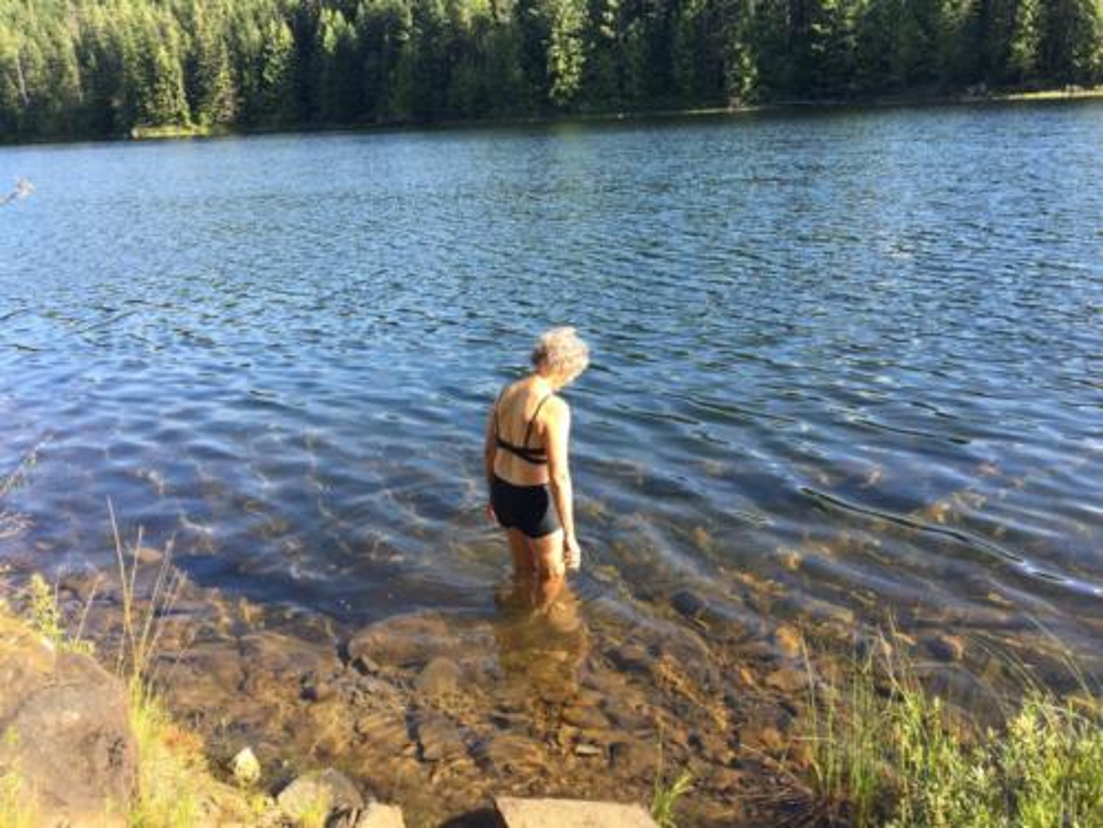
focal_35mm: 29
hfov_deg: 61.7
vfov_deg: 48.2
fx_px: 924
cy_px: 414
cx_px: 552
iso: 25
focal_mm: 4.15
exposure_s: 1/368
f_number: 2.2
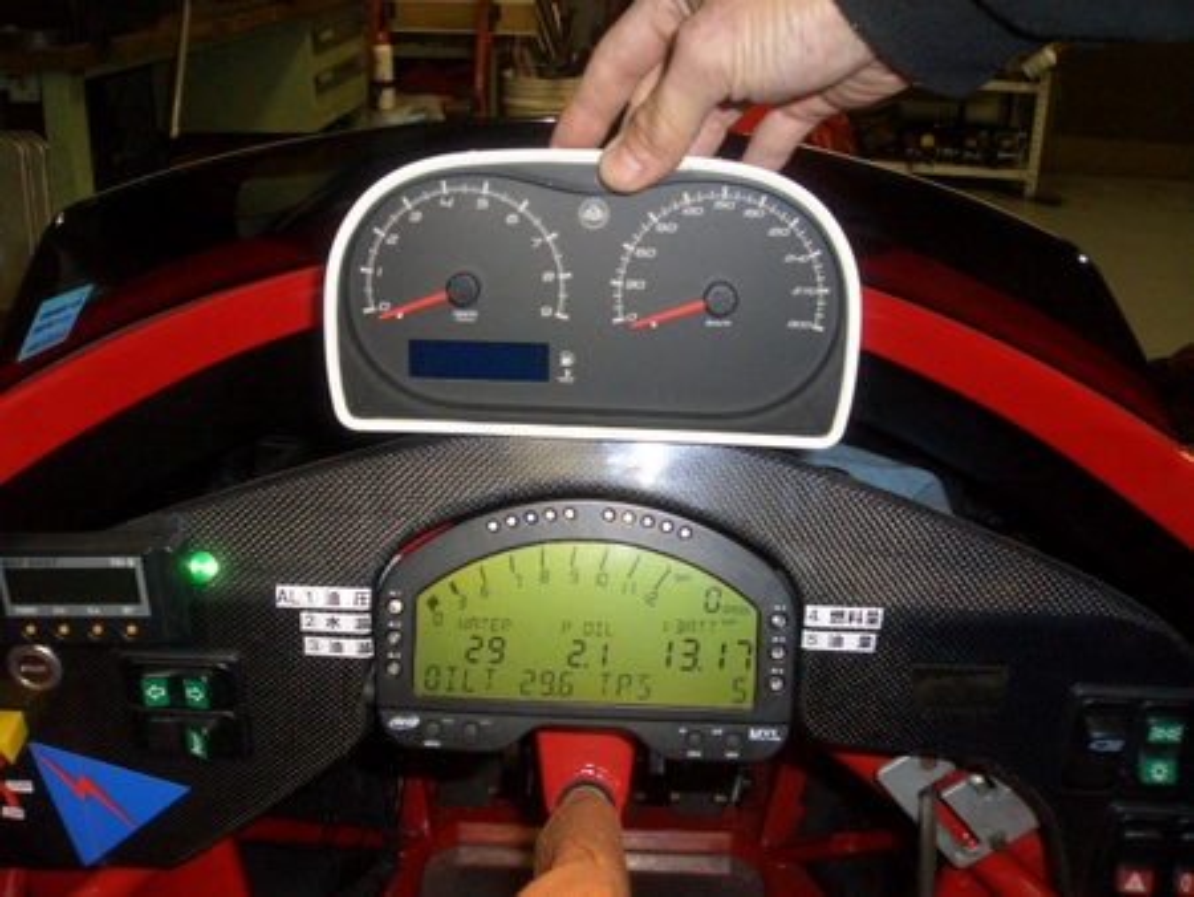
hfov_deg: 51.3
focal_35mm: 36
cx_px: 597
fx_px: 1242
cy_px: 448
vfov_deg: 39.7
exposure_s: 1/40
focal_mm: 4.8
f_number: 4
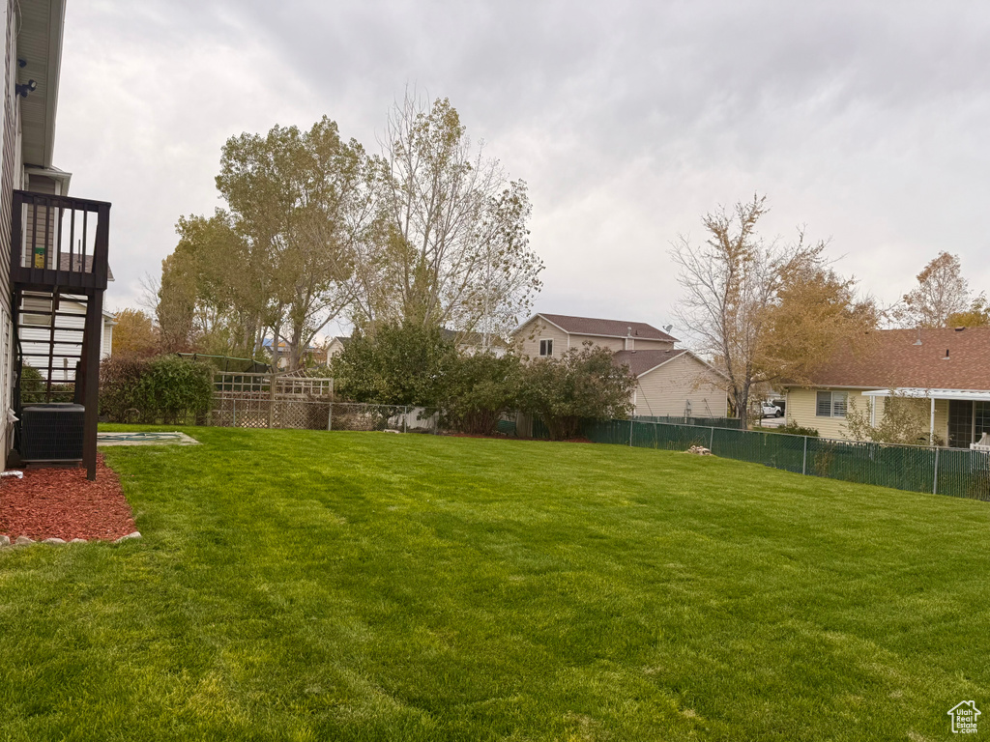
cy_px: 371
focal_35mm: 24
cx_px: 495
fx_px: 686
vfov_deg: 56.8
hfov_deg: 71.6
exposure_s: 1/1230
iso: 80
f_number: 1.78
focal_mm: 6.76
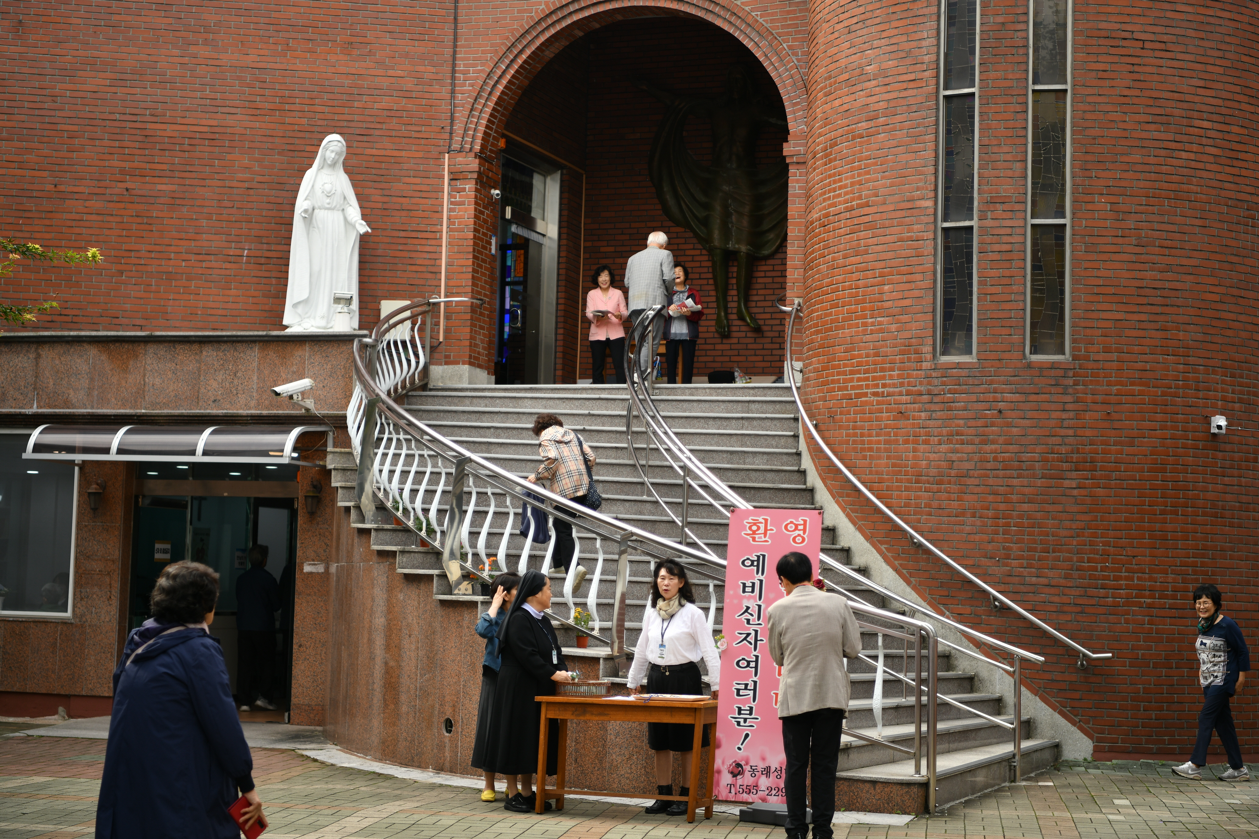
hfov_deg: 34.5
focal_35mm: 58
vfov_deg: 23.4
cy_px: 420
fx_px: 2028
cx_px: 630
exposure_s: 1/640
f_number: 2.8
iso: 100
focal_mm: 58
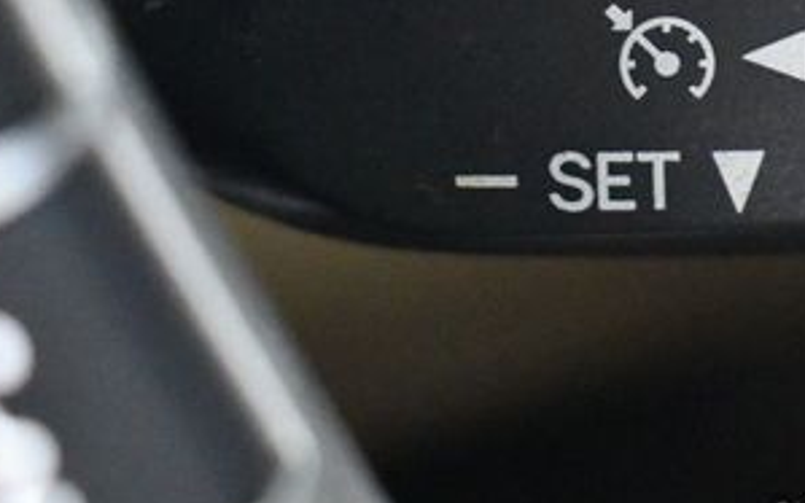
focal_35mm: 166
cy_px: -8
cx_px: 735
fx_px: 3643
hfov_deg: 12.5
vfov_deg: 7.9
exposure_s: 1/25
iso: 12800
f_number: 4.8
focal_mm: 38
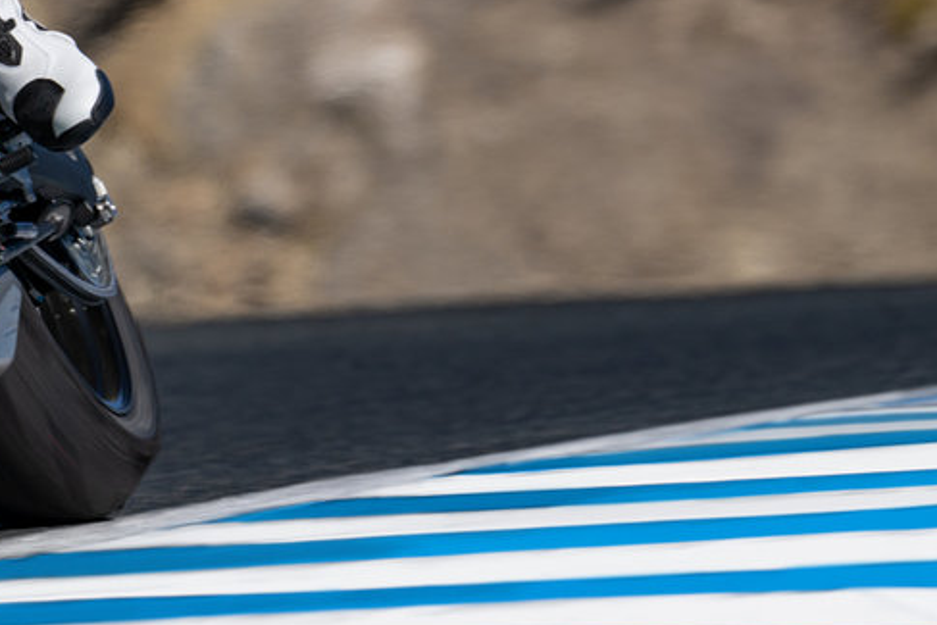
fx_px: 25669
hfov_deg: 2.1
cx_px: -106
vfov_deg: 1.4
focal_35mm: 986
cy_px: -12
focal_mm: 400
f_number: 9
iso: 200
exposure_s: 1/800
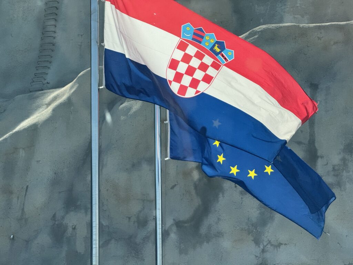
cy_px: 132
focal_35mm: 120
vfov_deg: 12.3
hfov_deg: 16.4
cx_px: 176
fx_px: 1224
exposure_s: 1/616
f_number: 2.8
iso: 50
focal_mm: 15.66
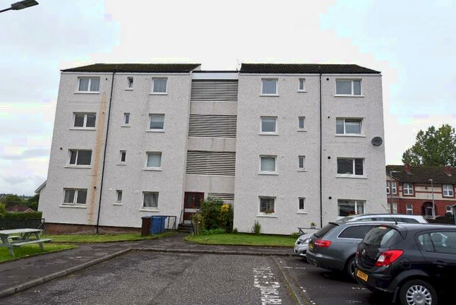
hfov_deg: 69.3
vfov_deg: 49.6
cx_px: 220
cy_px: 156
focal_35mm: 26
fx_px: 330
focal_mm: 24
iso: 100
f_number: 3.5
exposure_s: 1/500
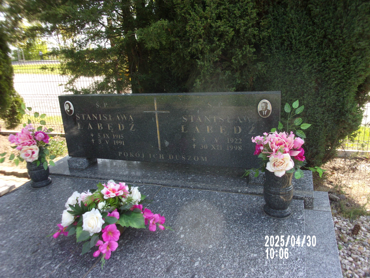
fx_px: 299
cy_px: 139
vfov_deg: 49.7
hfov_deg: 63.4
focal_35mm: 28
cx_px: 185
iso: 80
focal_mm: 5.1
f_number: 3.9
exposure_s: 1/120
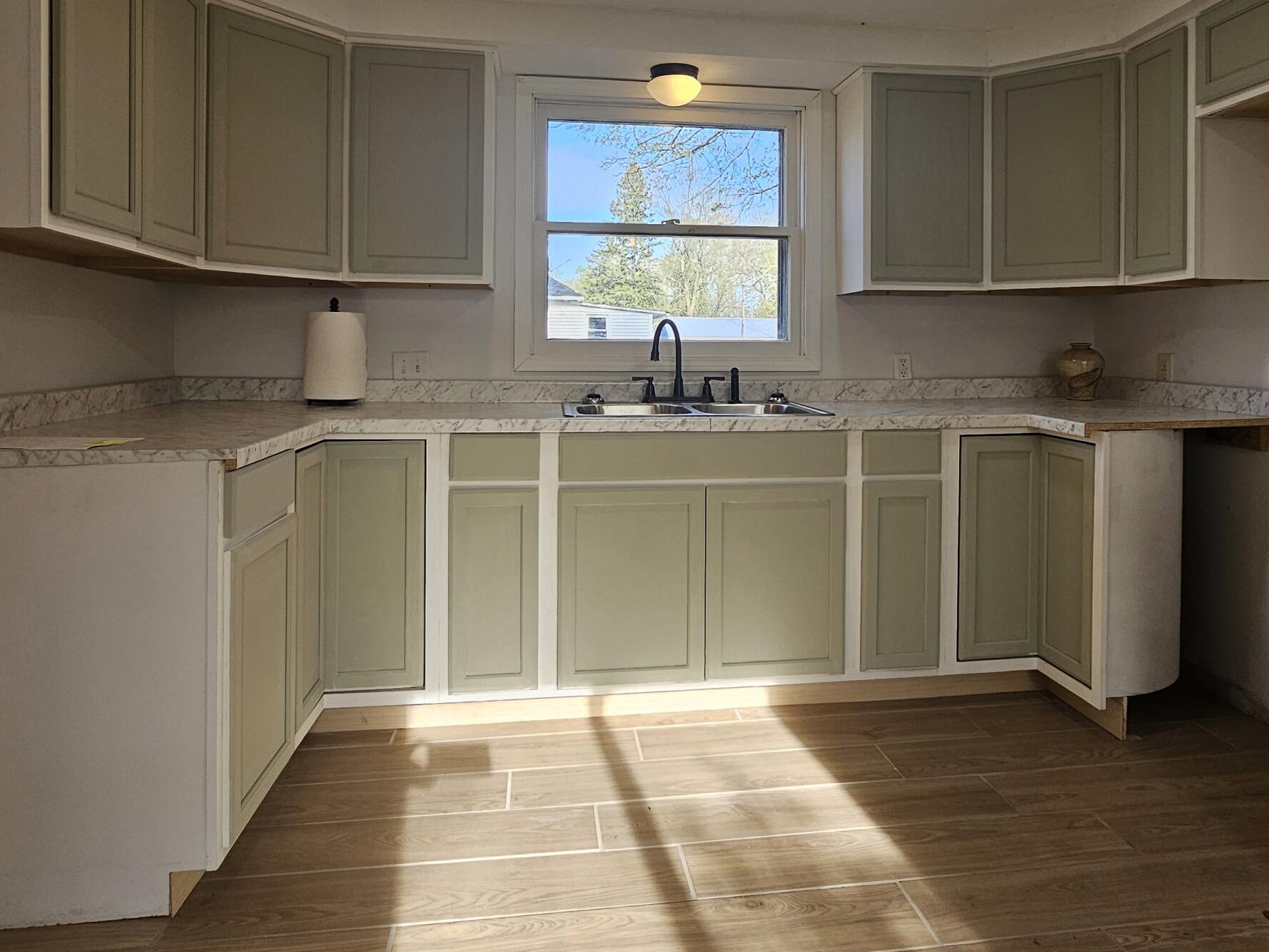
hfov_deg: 76.2
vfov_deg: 60.0
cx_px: 695
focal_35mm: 22
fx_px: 807
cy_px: 340
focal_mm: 2.2
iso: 50
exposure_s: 1/149
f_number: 2.2
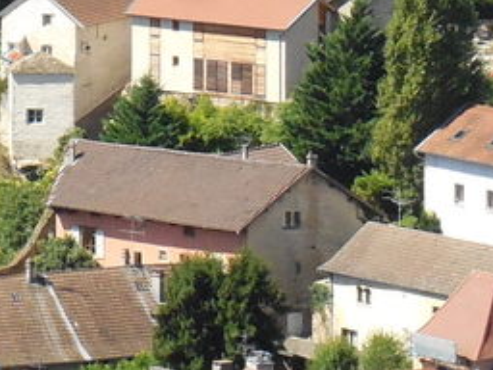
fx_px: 5355
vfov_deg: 3.9
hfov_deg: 5.3
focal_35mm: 376
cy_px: -123
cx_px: -13
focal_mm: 16.8
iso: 400
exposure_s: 1/1250
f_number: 4.7
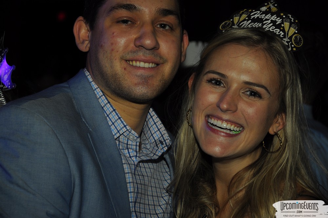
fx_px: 1228
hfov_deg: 15.2
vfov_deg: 10.1
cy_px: 109
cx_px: 164
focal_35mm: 135
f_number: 5.6
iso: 400
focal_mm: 90
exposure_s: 1/60
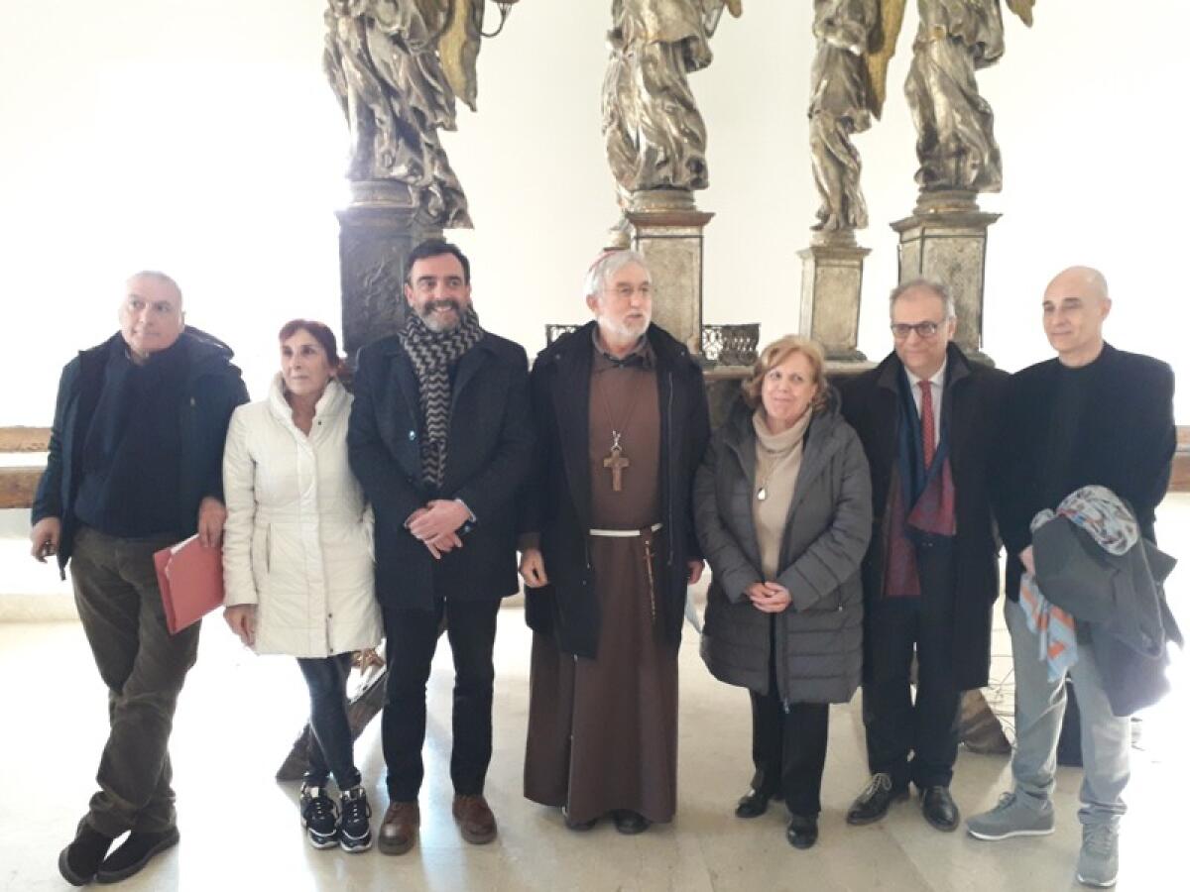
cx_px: 595
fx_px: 928
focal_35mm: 27
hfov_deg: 65.3
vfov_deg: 51.4
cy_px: 446
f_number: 1.9
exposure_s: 1/50
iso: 200
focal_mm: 3.6
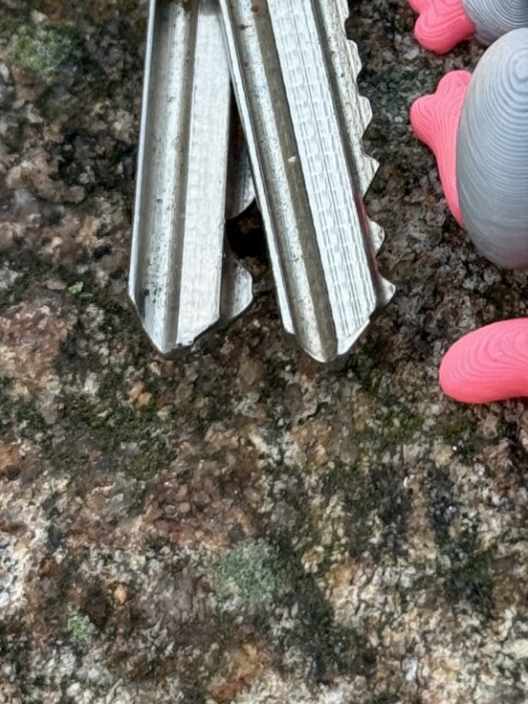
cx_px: 464
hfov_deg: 8.9
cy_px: 43
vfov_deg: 11.7
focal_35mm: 167
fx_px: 3396
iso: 100
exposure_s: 1/109
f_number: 1.78
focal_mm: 6.76
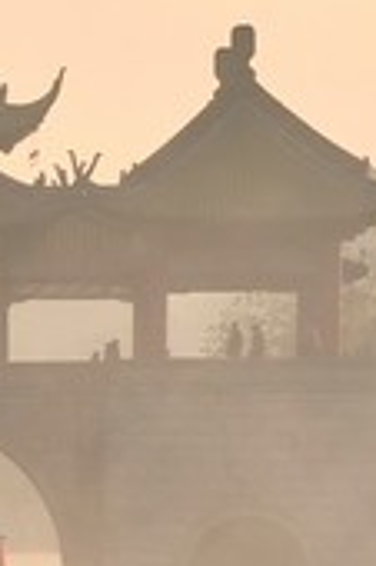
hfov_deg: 2.5
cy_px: 498
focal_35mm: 552
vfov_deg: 3.7
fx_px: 8665
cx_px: -120
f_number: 16
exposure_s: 1/125
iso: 100
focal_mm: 78
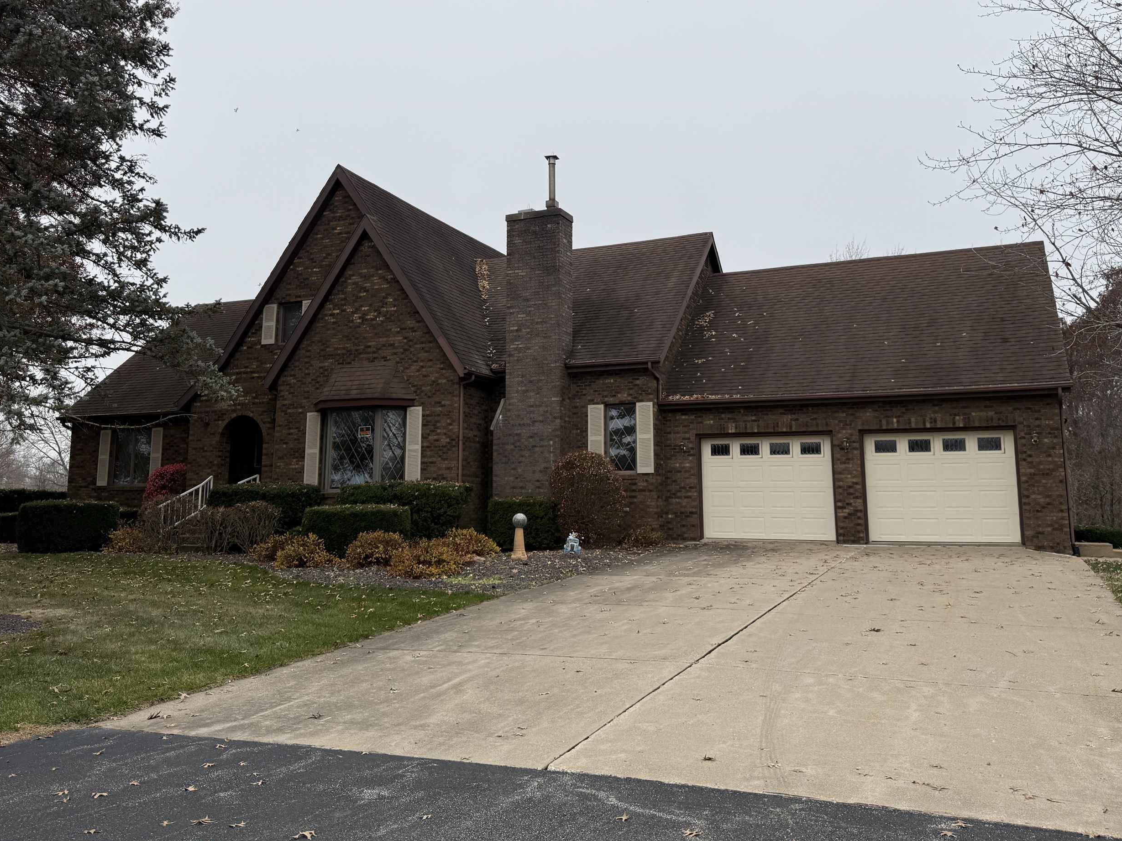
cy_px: 343
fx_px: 972
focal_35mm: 30
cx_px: 565
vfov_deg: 46.6
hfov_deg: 60.0
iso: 80
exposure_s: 1/2445
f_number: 1.78
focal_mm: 6.76
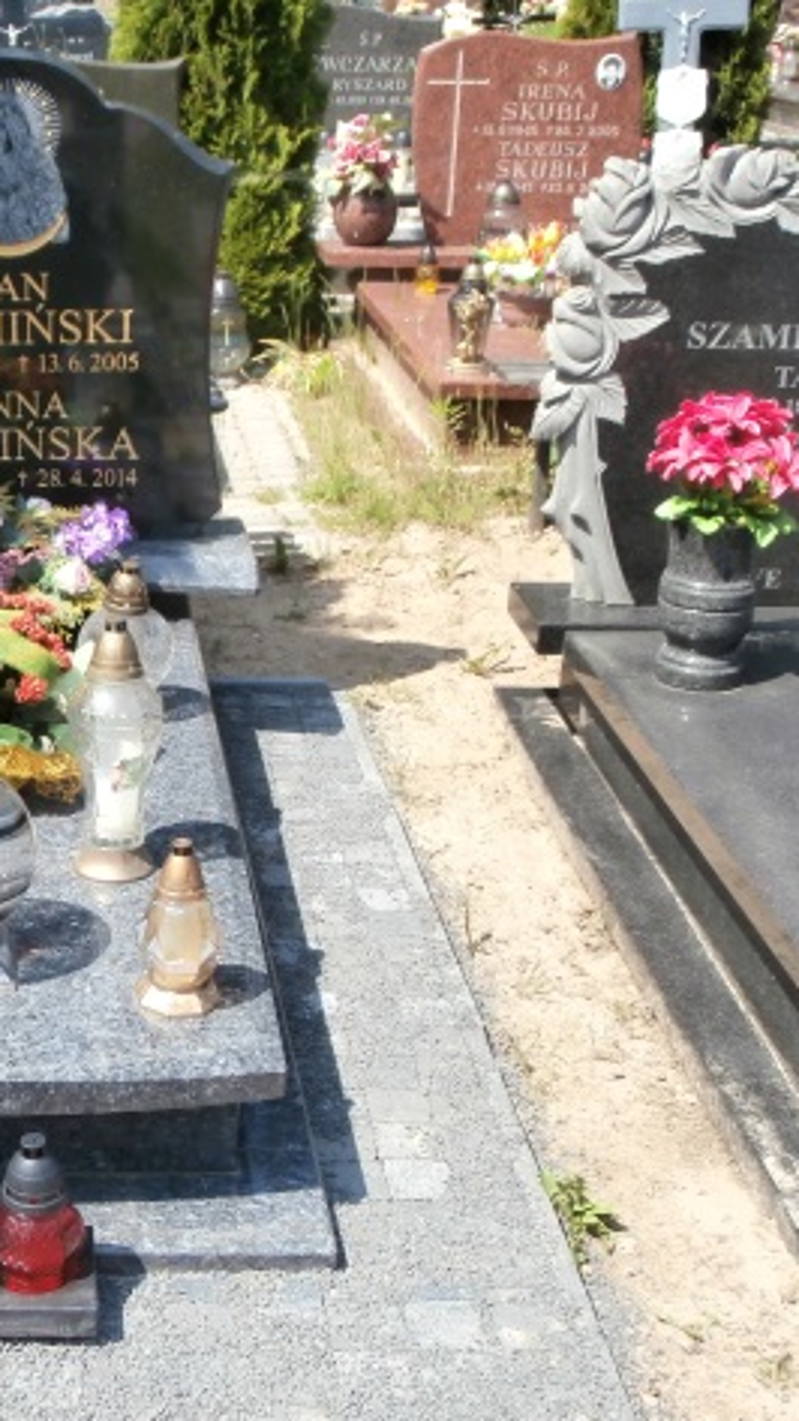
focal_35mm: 56
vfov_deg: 37.2
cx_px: -57
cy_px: 715
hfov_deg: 20.5
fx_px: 2110
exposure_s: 1/400
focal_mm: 6.67
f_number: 3.9
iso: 100
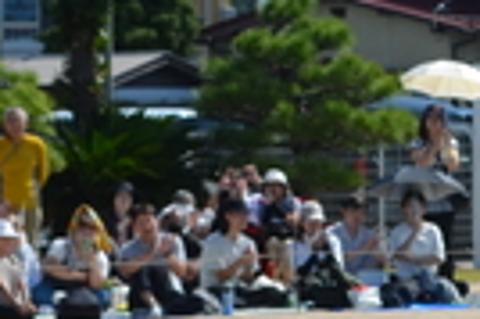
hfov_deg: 6.3
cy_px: 247
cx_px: 371
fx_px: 4360
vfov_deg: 4.2
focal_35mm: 327
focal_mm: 45
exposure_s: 1/250
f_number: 8
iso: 100
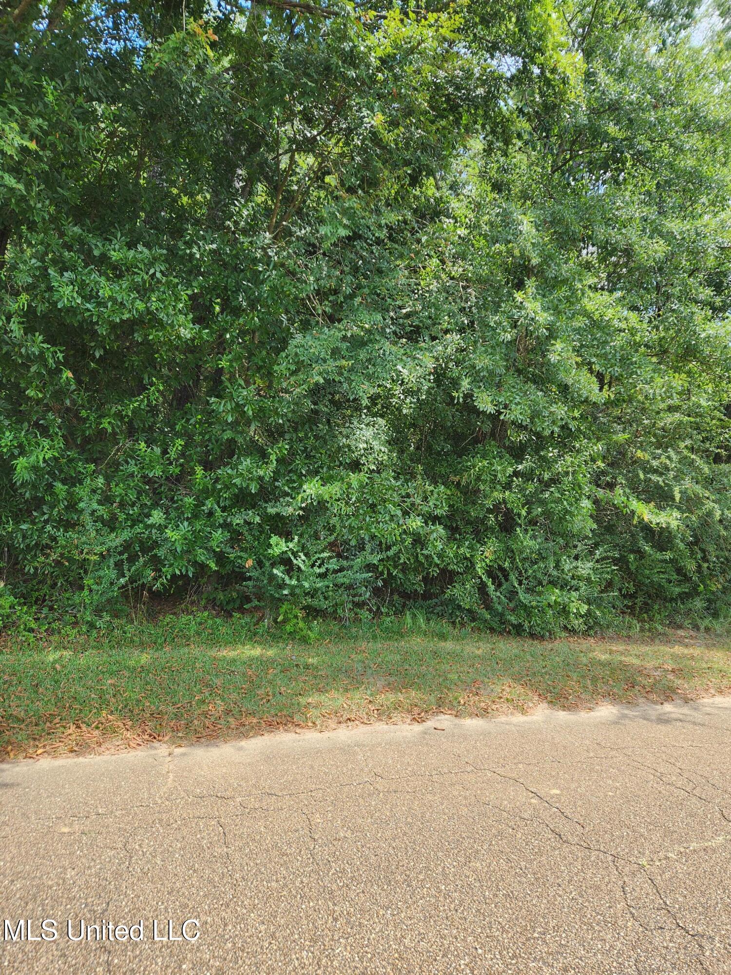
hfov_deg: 58.9
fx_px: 648
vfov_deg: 73.9
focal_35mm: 23
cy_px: 488
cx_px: 366
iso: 20
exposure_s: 1/225
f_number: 1.8
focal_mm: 5.4
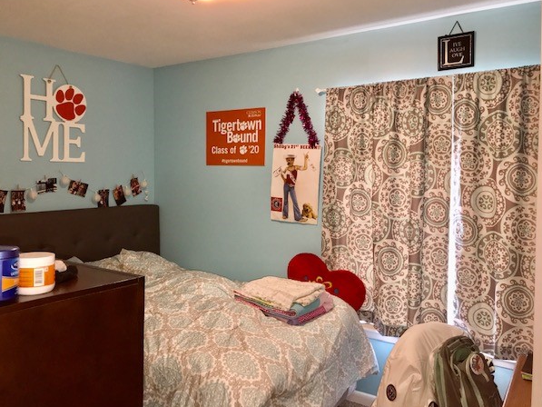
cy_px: 194
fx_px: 470
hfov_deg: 59.9
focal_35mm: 30
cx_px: 261
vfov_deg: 46.8
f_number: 1.8
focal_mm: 3.99
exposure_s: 1/30
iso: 100
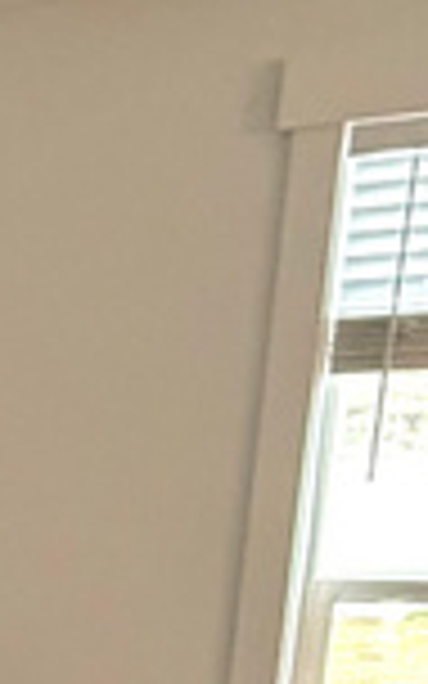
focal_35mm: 100
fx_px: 1866
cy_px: 846
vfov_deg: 19.4
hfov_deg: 8.7
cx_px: -1131
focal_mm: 2.22
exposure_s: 1/120
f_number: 2.2
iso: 320
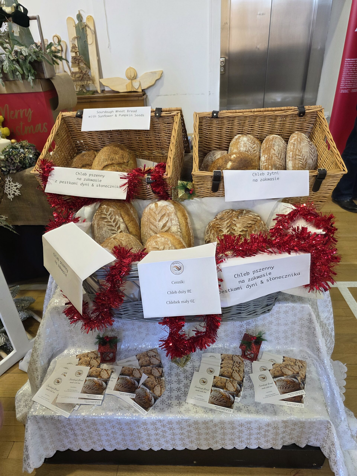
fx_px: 316
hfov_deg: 58.9
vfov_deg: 73.9
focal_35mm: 23
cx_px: 178
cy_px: 238
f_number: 1.7
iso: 250
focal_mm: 6.3
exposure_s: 1/100
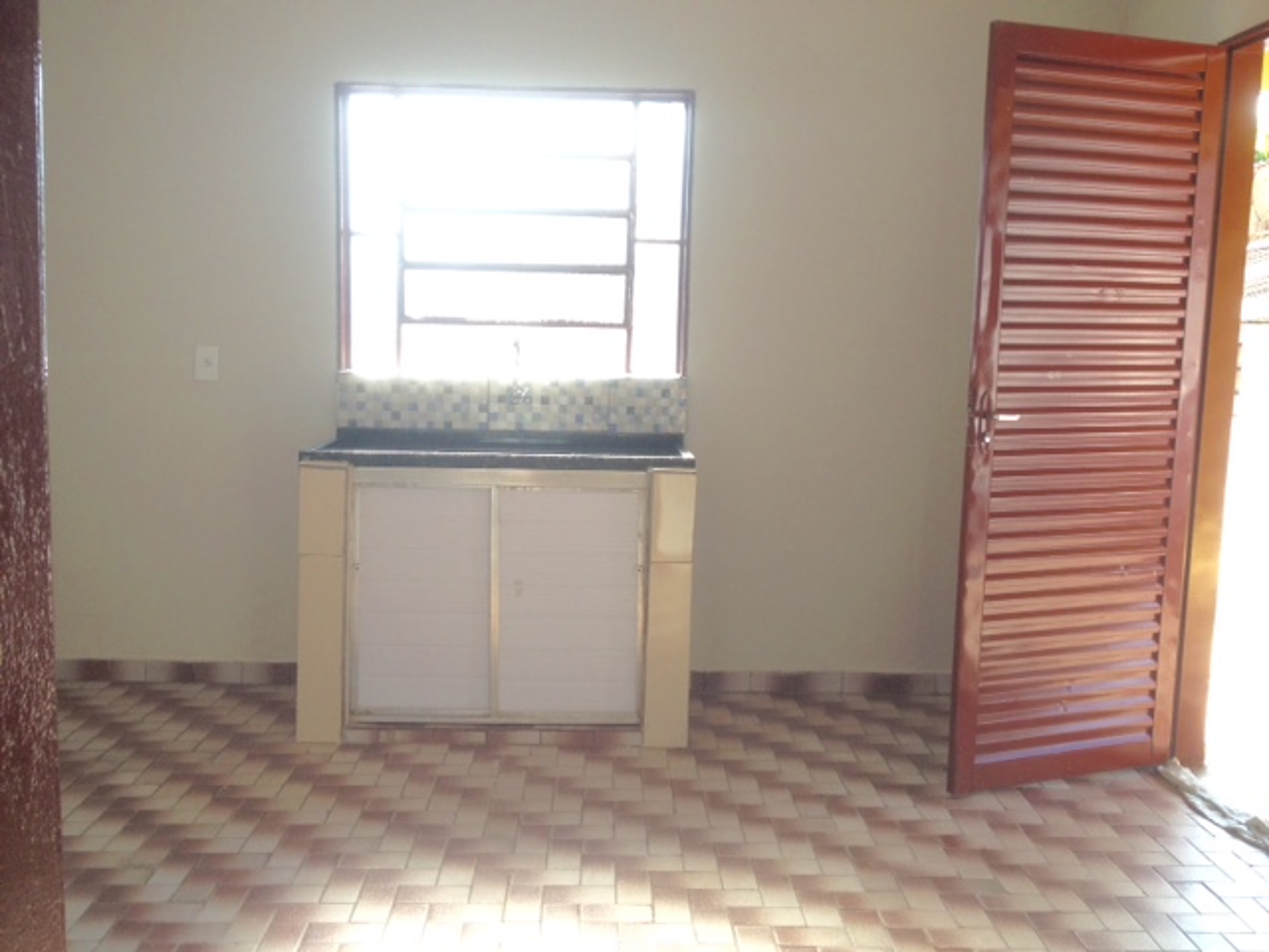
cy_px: 476
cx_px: 634
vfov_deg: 40.7
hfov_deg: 52.6
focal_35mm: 35
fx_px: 1283
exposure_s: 1/120
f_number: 2.4
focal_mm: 4.28
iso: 50
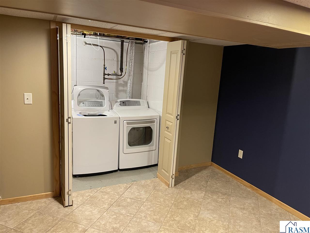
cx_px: 155
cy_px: 116
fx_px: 224
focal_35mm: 25
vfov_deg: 54.9
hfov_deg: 69.4
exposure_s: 1/60
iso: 400
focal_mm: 5.1
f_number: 1.6
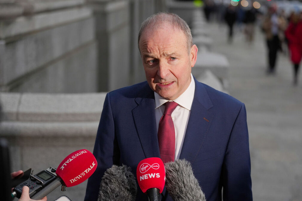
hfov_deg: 24.5
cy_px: 112
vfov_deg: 16.5
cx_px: 167
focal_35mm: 83
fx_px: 696
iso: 400
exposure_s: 1/800
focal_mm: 70
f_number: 2.8
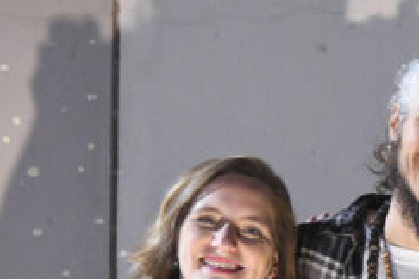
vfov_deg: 8.3
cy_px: 439
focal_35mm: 161
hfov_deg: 12.4
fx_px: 1874
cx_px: 528
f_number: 2.8
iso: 5000
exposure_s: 1/80
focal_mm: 34
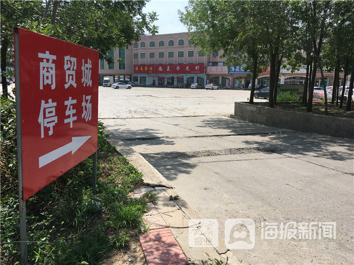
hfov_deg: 61.7
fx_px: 297
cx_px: 177
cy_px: 132
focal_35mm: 29
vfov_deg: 48.2
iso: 25
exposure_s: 1/1570
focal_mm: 4.15
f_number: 2.2
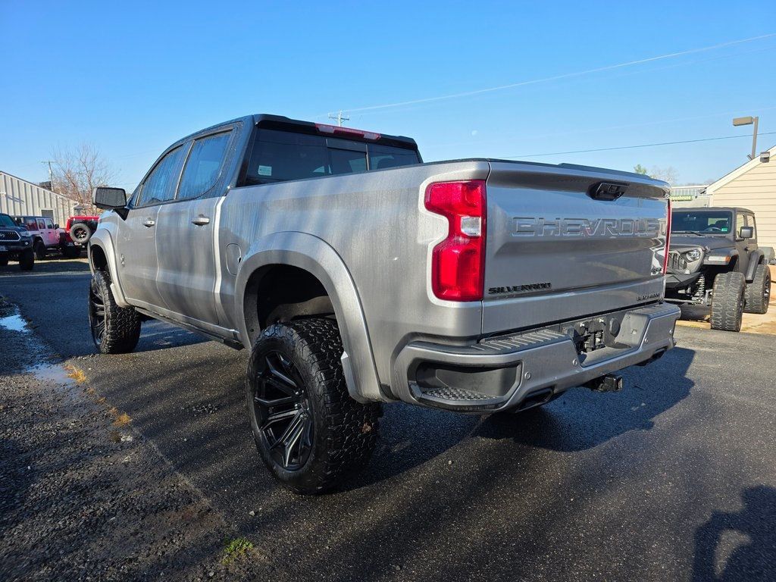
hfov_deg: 73.9
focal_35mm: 23
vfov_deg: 58.9
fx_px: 516
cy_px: 291
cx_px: 388
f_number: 1.7
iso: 80
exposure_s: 1/2723
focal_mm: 6.3
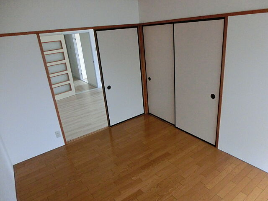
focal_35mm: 24
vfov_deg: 56.8
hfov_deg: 71.6
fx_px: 186
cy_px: 100
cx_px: 134
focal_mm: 4.24
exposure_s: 1/200
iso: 800
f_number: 3
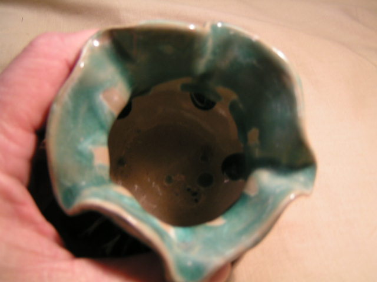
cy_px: 141
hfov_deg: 49.0
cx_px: 188
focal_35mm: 38
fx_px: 414
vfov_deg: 37.7
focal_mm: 5.8
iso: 50
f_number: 2.8
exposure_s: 1/40
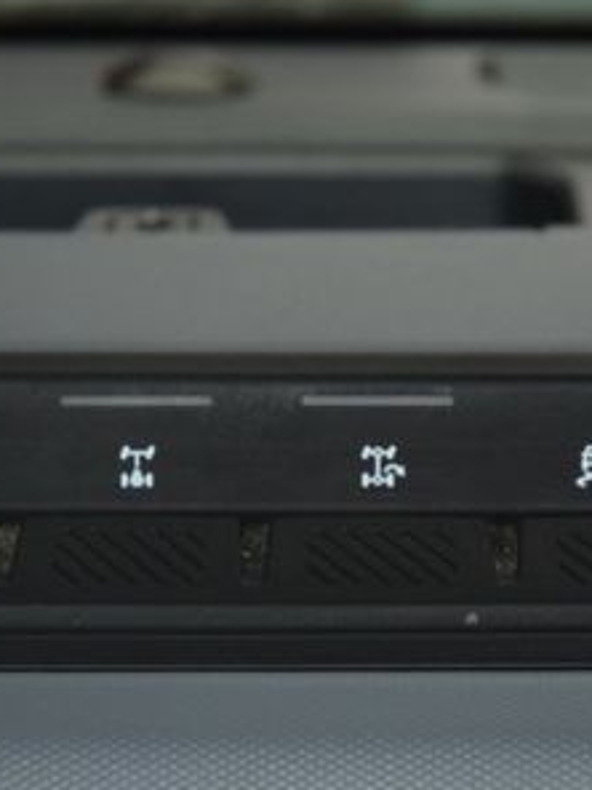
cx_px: 389
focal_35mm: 218
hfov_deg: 6.8
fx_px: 4971
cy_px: 452
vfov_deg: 9.1
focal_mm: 70
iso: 1400
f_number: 4.5
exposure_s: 1/100
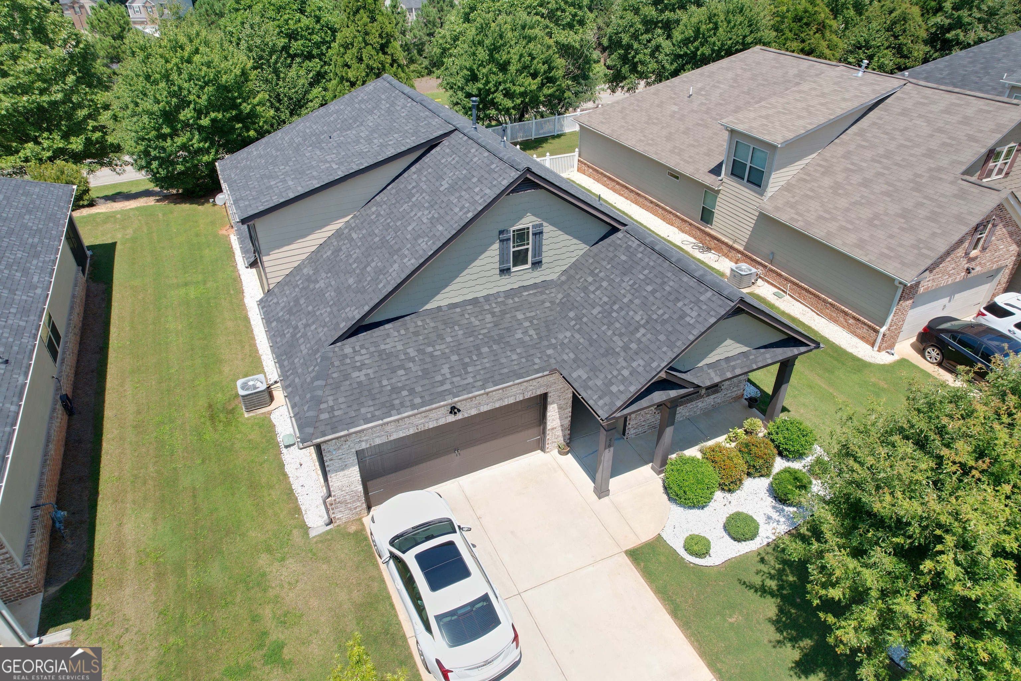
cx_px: 510
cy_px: 340
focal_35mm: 22
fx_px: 624
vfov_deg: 57.2
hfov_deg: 78.6
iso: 100
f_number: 2.8
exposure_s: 1/2000
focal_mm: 8.38
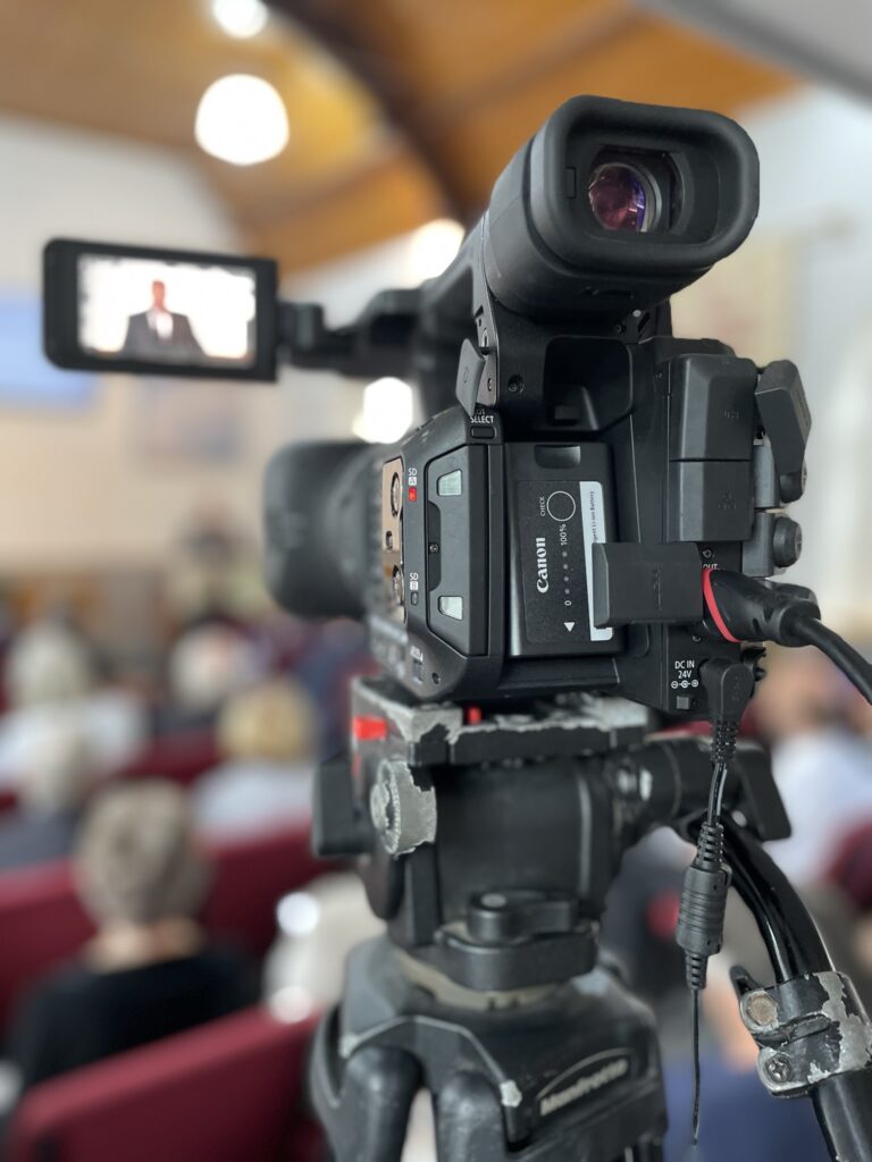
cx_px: 436
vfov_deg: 67.3
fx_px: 873
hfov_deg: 53.1
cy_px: 581
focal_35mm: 26
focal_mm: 4.2
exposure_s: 1/50
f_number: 1.6
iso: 250
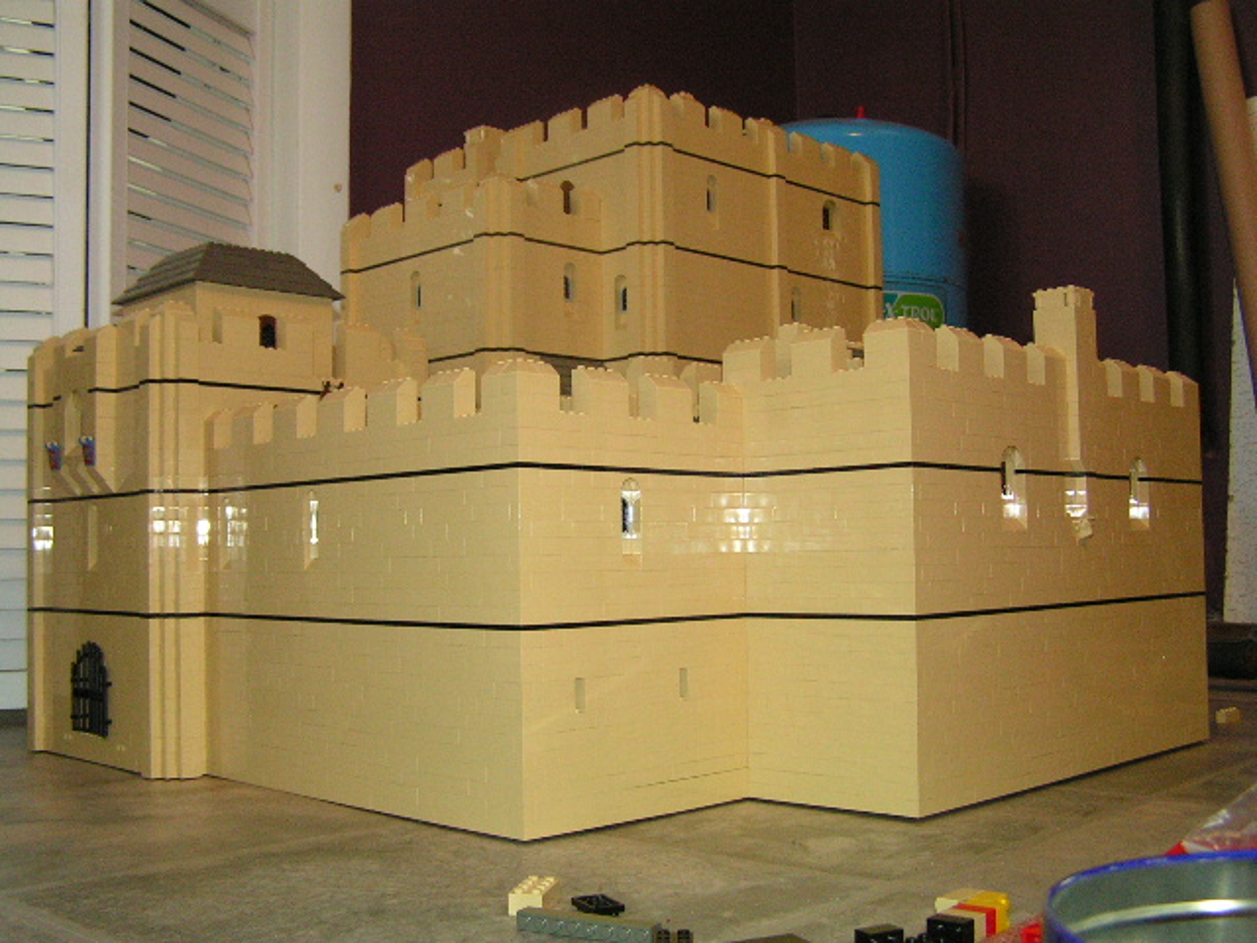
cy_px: 472
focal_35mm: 38
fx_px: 1380
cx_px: 628
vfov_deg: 37.7
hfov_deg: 49.0
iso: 200
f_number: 2.8
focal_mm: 6.3
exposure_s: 1/40
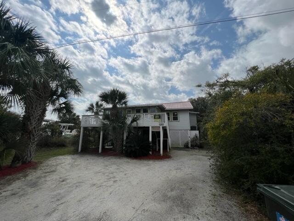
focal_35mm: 13
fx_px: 110
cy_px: 110
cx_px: 147
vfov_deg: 89.9
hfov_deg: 106.2
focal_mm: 1.57
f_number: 1.8
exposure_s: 1/5000
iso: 32
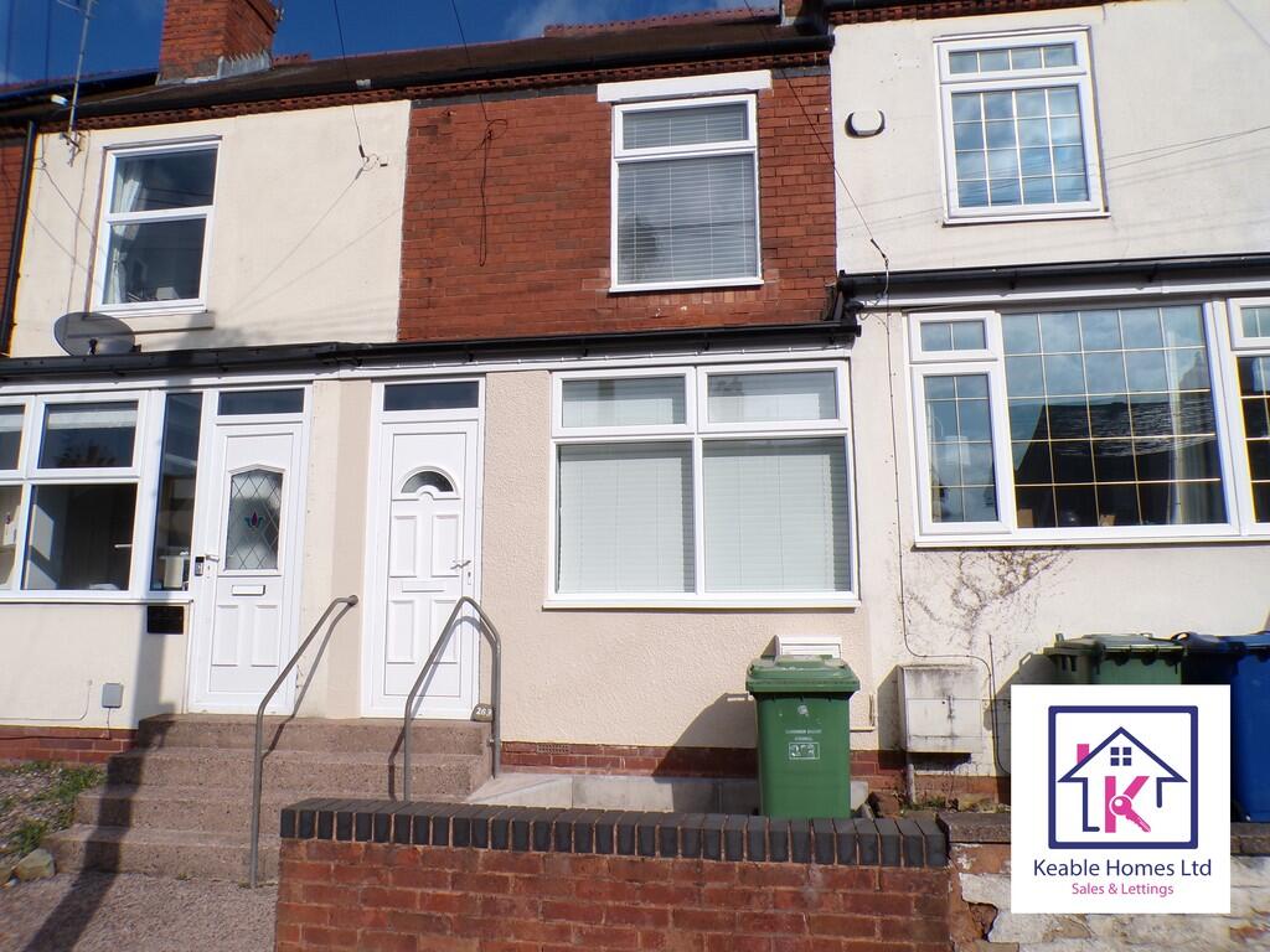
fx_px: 881
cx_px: 635
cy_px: 476
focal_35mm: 24
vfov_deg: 56.8
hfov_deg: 71.6
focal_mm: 4.3
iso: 100
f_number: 5.8
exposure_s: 1/800
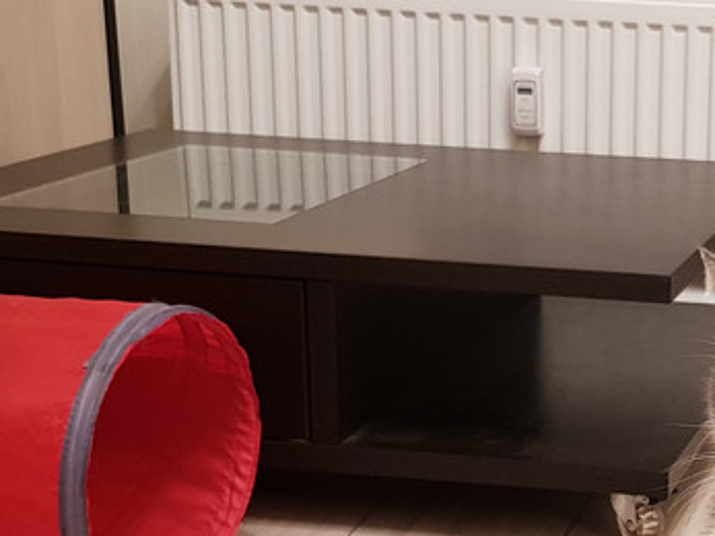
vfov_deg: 18.4
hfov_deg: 23.3
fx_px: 1652
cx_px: 741
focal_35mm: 80
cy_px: 363
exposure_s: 1/33
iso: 250
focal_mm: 4.3
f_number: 1.7
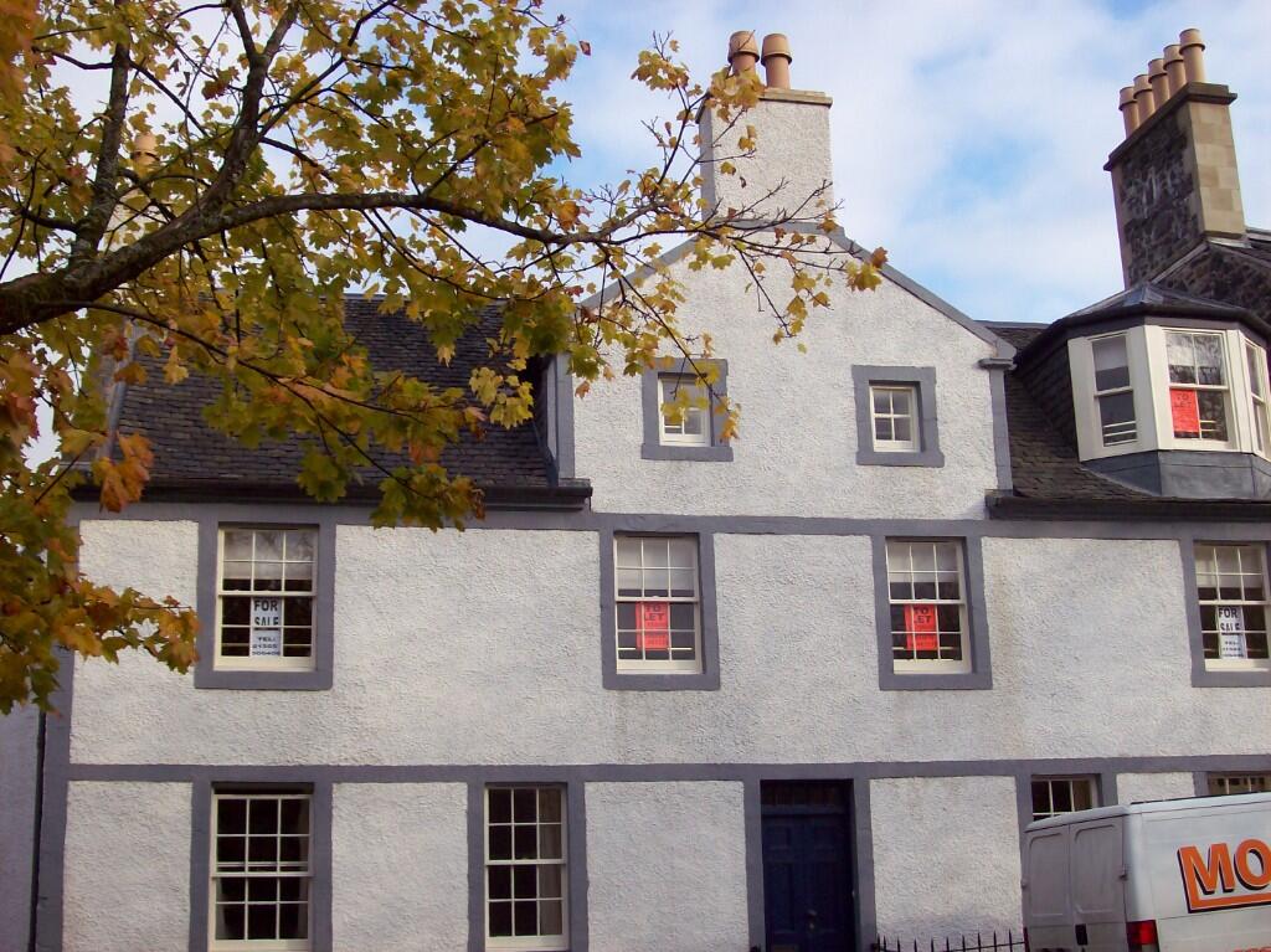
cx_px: 636
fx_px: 1651
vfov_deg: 32.2
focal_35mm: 45
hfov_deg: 42.1
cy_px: 476
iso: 80
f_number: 3
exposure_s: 1/803
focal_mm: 7.6
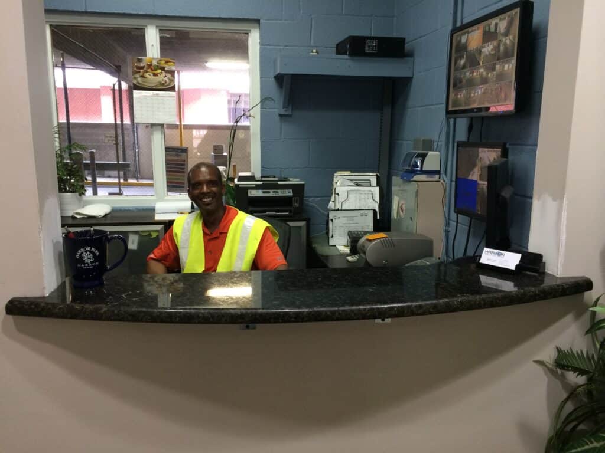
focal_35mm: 30
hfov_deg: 60.0
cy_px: 226
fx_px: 524
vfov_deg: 46.8
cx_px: 302
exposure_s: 1/30
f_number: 2.2
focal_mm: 4.12
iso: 160
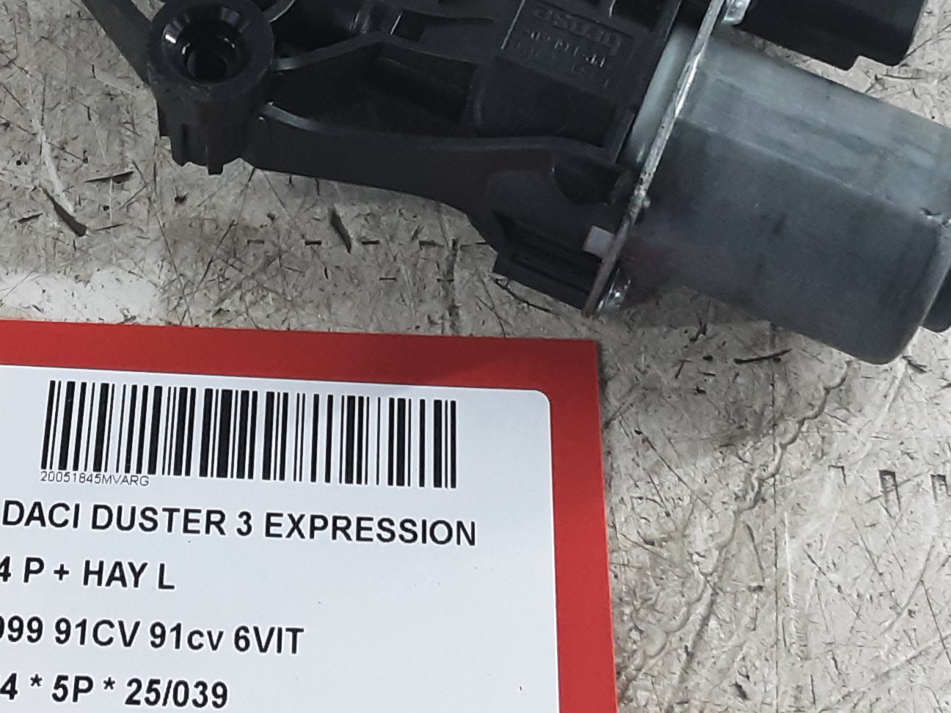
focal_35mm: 68
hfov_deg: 28.4
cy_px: 66
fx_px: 1868
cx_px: 318
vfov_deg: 21.1
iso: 125
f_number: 1.9
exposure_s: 1/33
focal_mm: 2.91
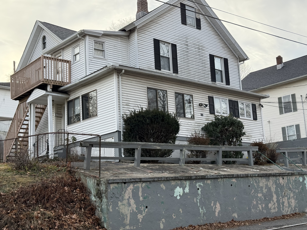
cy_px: 115
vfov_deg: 30.3
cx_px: 154
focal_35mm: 48
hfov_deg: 39.7
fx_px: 426
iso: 80
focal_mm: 6.76
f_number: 1.78
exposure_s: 1/641
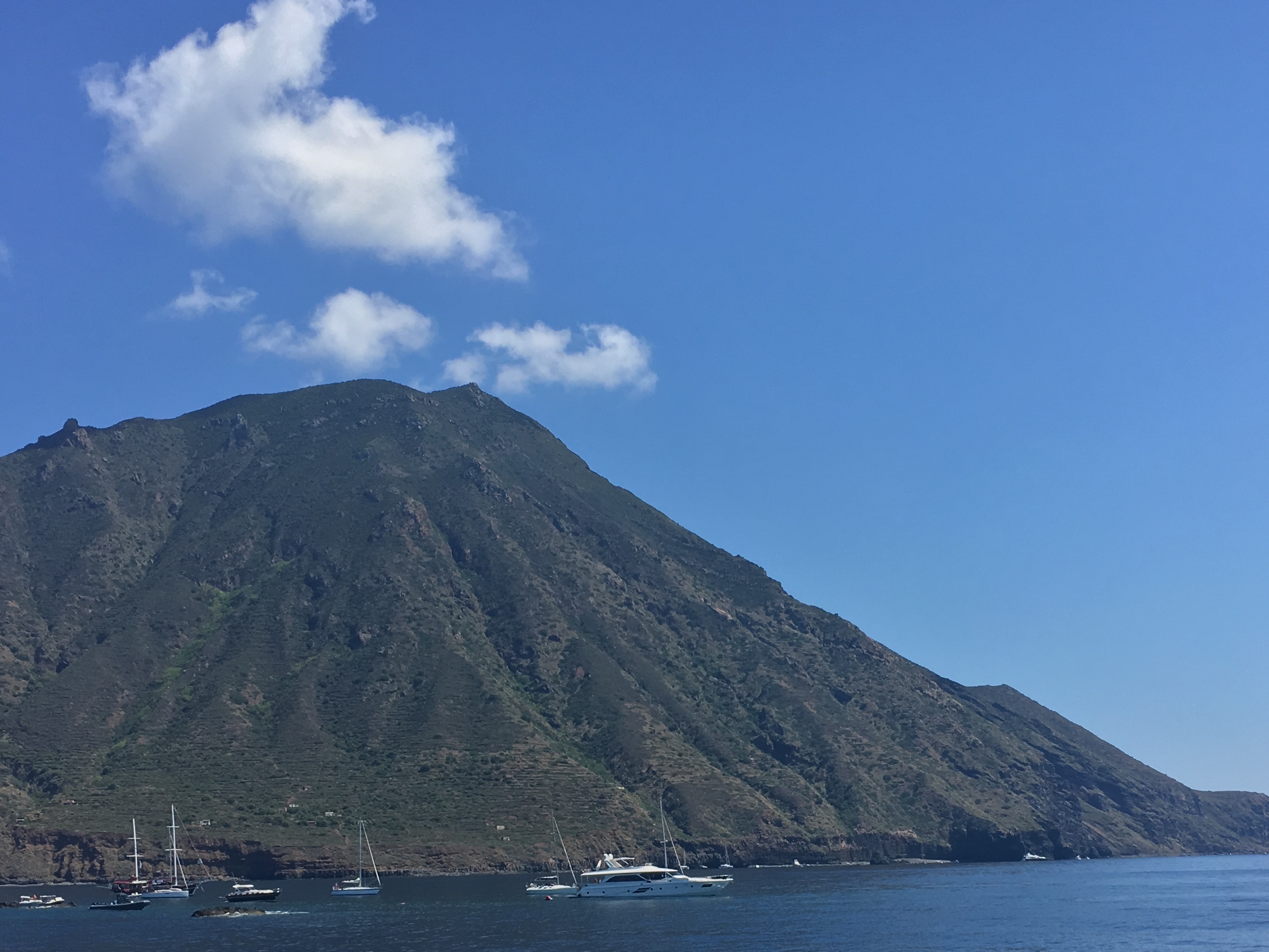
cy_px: 759
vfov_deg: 29.0
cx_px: 680
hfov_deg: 38.9
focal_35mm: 49
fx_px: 1796
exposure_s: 1/1603
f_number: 2.2
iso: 25
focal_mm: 4.15
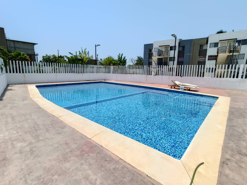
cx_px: 124
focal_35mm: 16
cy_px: 92
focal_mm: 1.68
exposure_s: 1/1274
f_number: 2.2
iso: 64
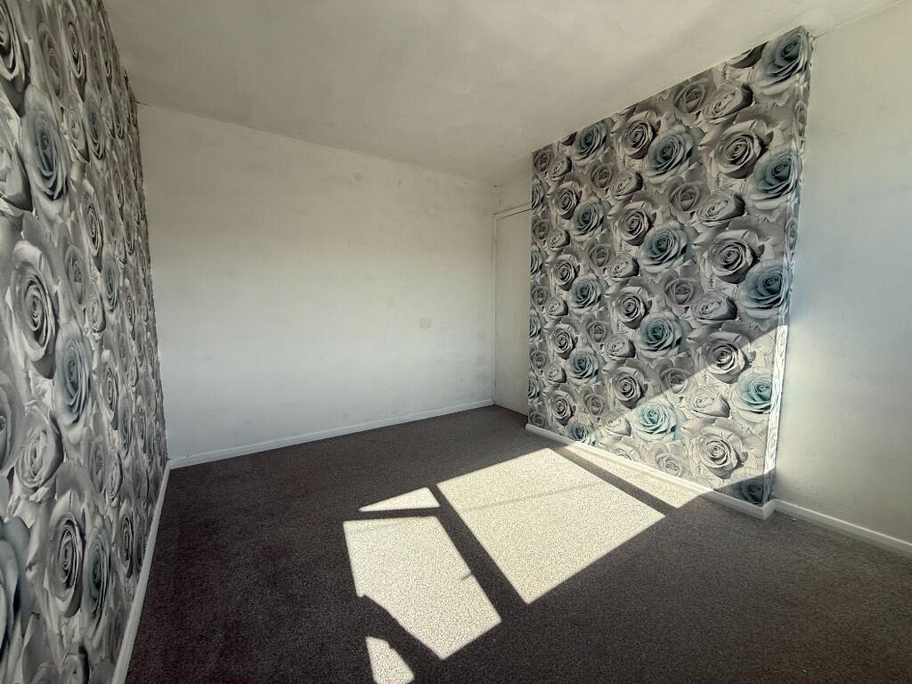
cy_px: 342
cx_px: 456
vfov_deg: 85.7
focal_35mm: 14
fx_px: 369
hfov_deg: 102.1
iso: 50
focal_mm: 2.22
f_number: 2.2
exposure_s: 1/455
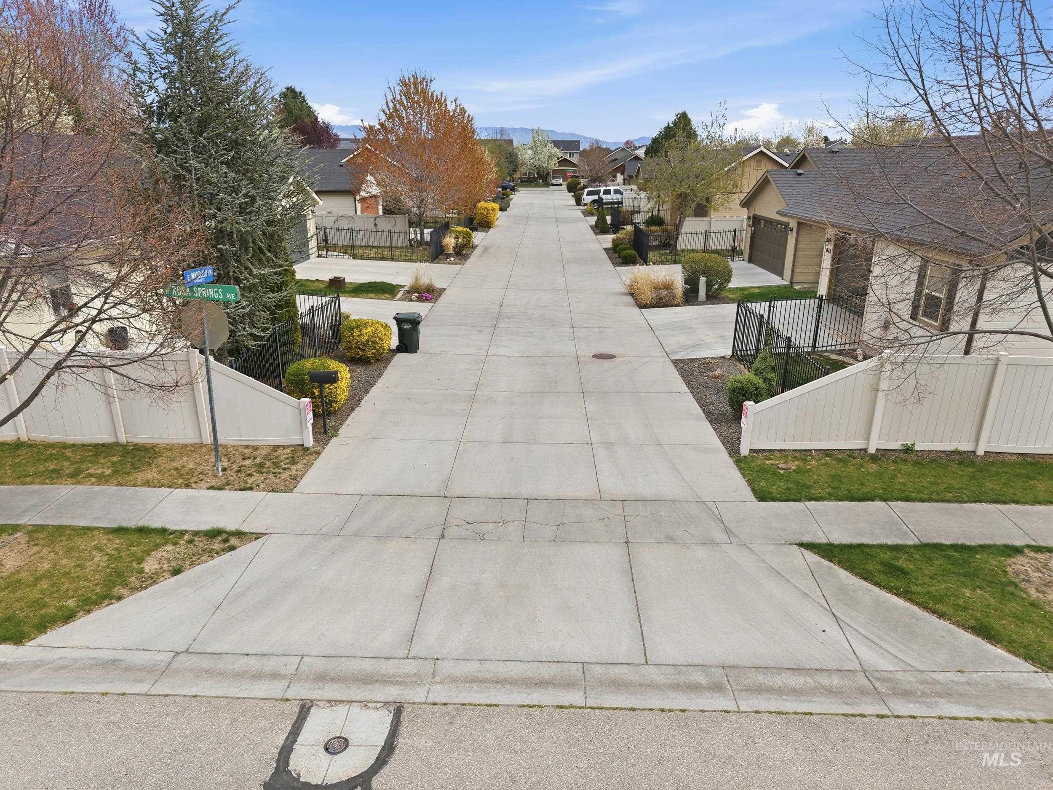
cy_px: 395
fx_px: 730
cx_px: 526
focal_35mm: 24
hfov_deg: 71.6
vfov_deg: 56.8
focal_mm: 8.7
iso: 150
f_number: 1.8
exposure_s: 1/3200
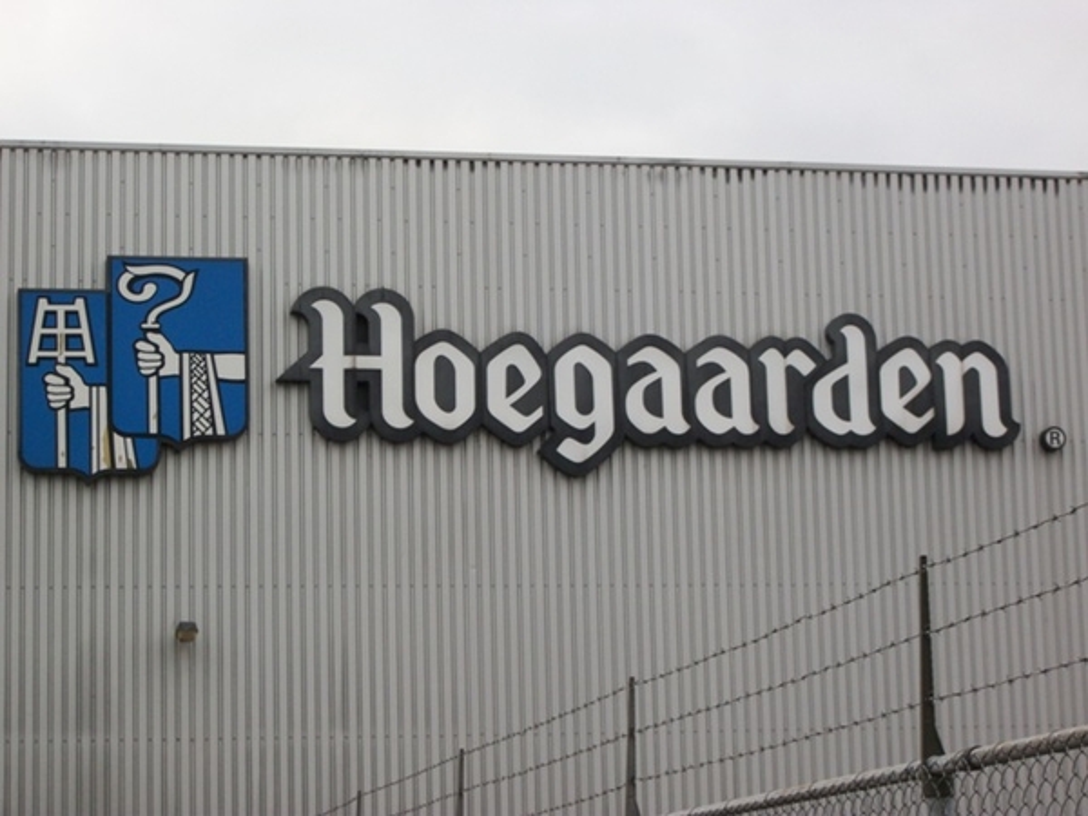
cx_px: 544
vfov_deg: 15.4
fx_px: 3017
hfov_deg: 20.4
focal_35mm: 96
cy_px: 408
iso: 140
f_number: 5.2
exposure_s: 1/125
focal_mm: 17.1
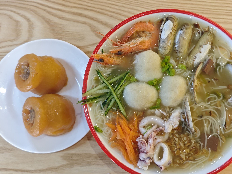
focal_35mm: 38
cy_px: 87
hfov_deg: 49.0
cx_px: 116
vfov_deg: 37.7
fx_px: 255
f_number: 1.6
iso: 400
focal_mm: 6.55
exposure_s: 1/76.3
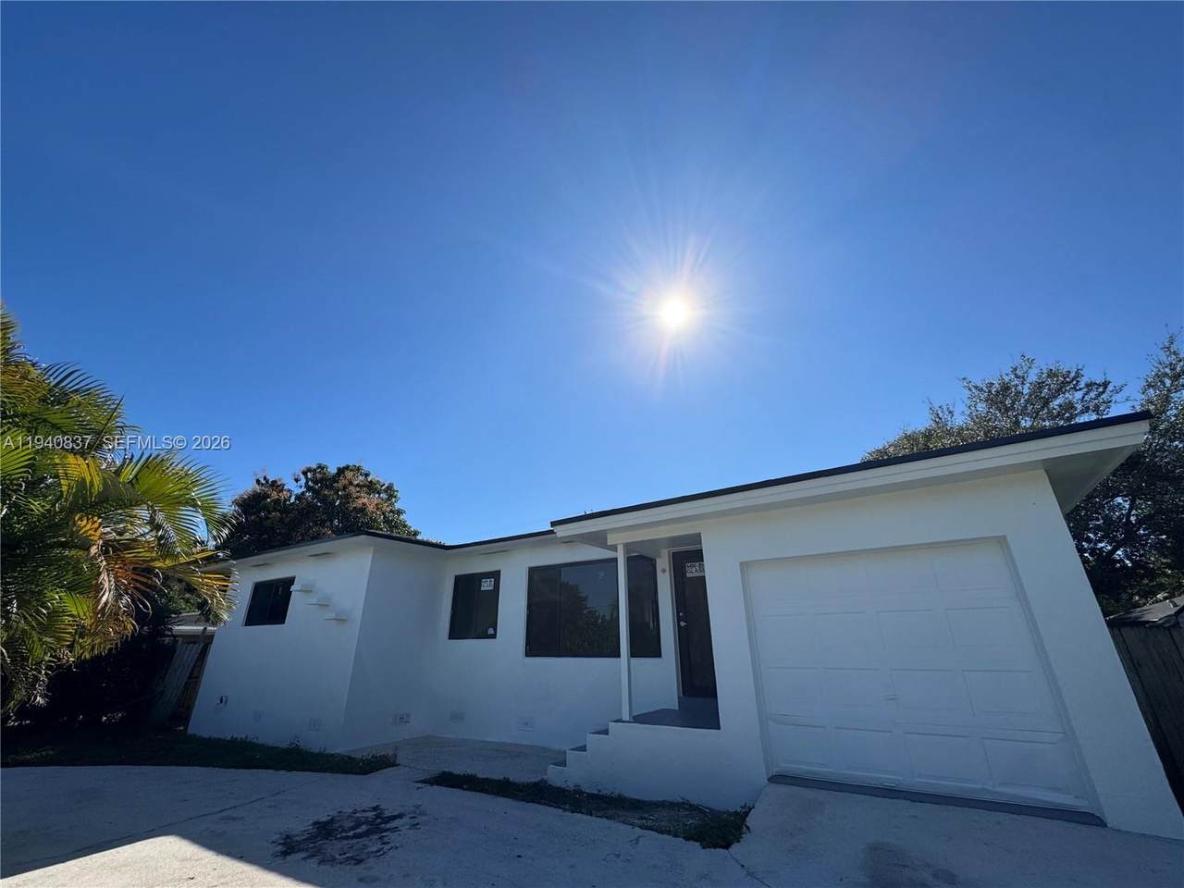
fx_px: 479
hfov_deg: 102.1
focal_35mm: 14
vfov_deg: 85.7
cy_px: 444
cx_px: 592
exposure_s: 1/3906
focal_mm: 2.22
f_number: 2.2
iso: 50
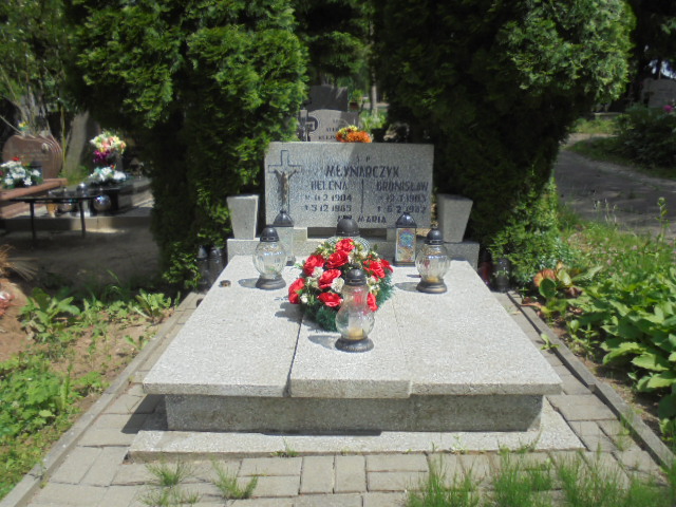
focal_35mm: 29
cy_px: 254
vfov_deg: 48.2
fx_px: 566
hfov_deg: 61.7
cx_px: 338
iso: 100
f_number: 11.8
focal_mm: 5.3
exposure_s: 1/125
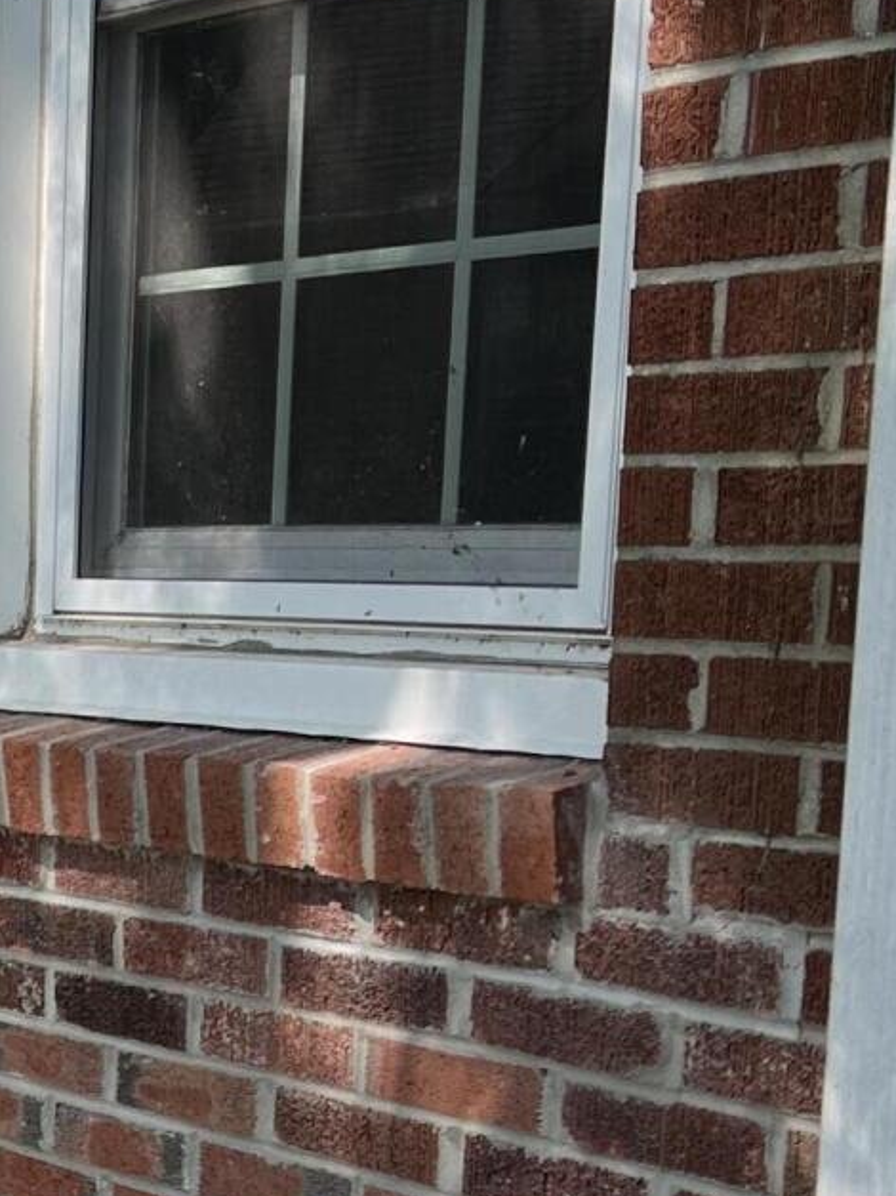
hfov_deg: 16.4
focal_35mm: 83
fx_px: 2865
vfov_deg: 22.9
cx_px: -402
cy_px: 1116
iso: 50
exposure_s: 1/488
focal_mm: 5.7
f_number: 1.5
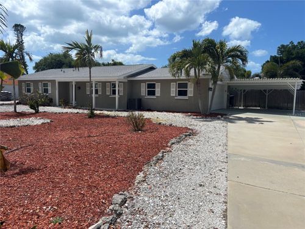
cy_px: 114
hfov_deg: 67.3
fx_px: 229
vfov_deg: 53.1
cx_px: 152
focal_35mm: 26
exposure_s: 1/5952
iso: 50
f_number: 1.6
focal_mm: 5.96
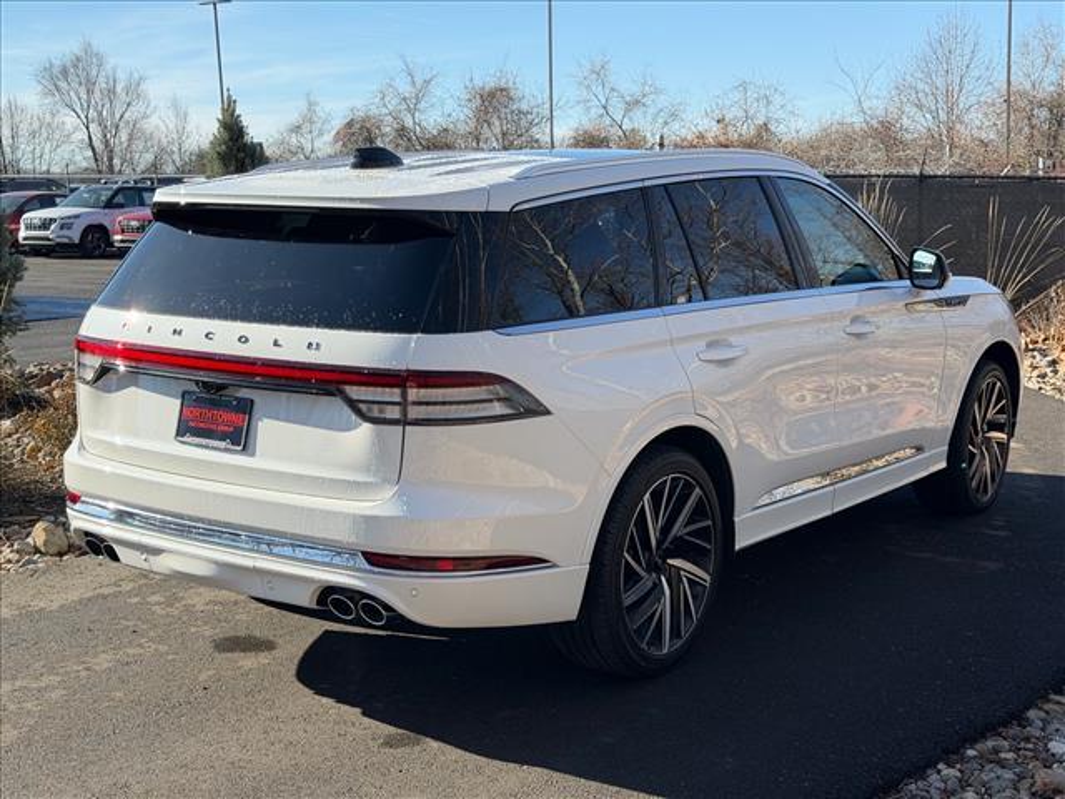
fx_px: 1477
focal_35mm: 48
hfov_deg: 39.7
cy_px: 400
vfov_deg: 30.3
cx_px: 532
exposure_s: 1/2762
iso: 80
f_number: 1.78
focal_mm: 6.76
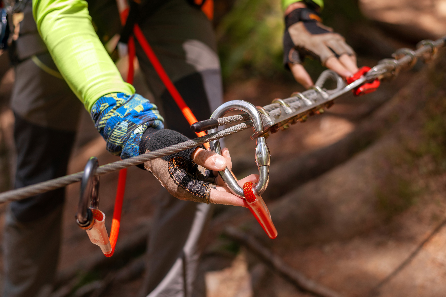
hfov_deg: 39.6
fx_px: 619
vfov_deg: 27.0
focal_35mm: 50
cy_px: 148
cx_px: 223
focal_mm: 50
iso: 250
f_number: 2.8
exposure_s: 1/400
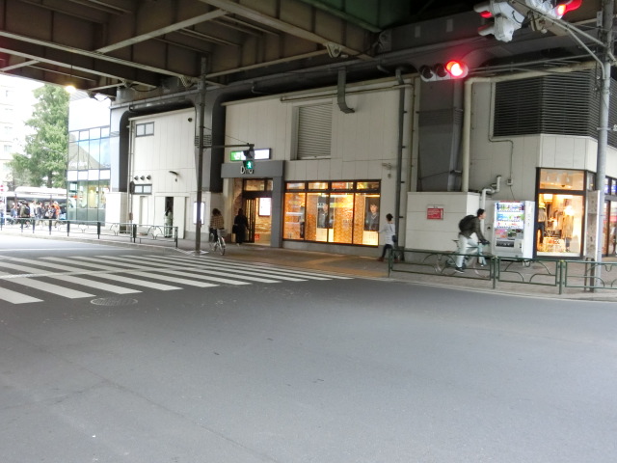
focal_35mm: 34
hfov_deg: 54.0
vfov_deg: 41.8
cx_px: 308
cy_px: 232
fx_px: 606
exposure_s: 1/30
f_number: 3.9
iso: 500
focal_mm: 6
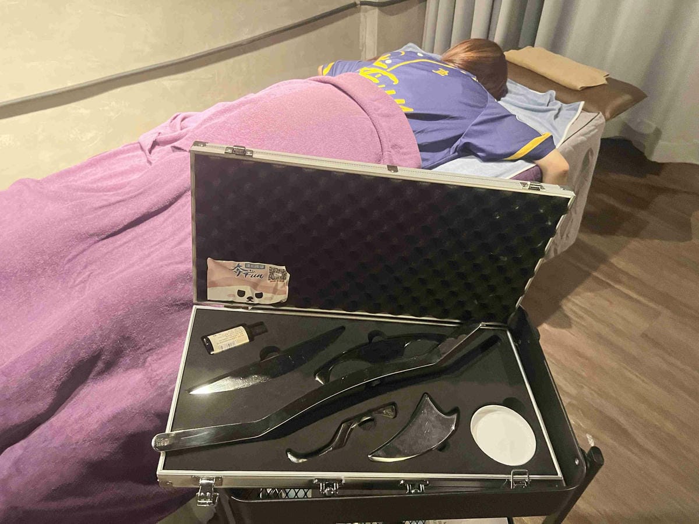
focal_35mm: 26
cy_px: 262
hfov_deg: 67.3
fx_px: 525
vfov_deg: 53.1
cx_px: 350
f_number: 1.5
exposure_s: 1/30
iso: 1000
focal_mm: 5.7
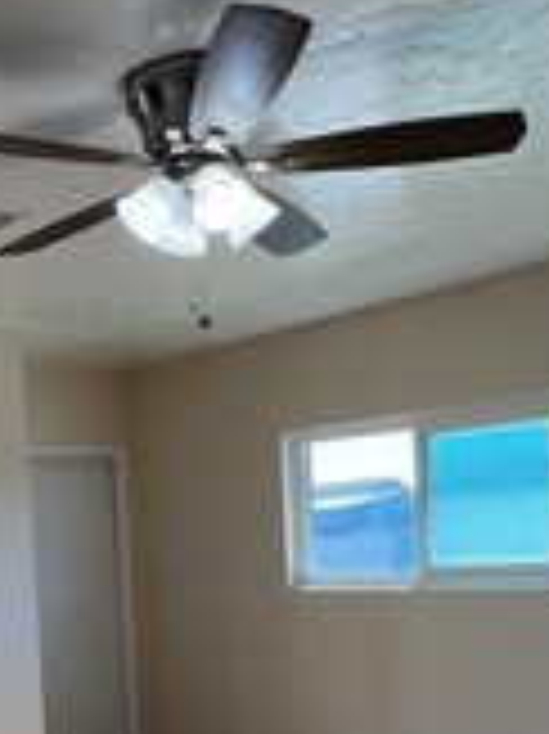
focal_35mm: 51
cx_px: 112
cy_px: 585
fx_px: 1080
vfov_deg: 36.3
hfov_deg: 28.0
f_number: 1.8
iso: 40
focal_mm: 1.57
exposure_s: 1/120
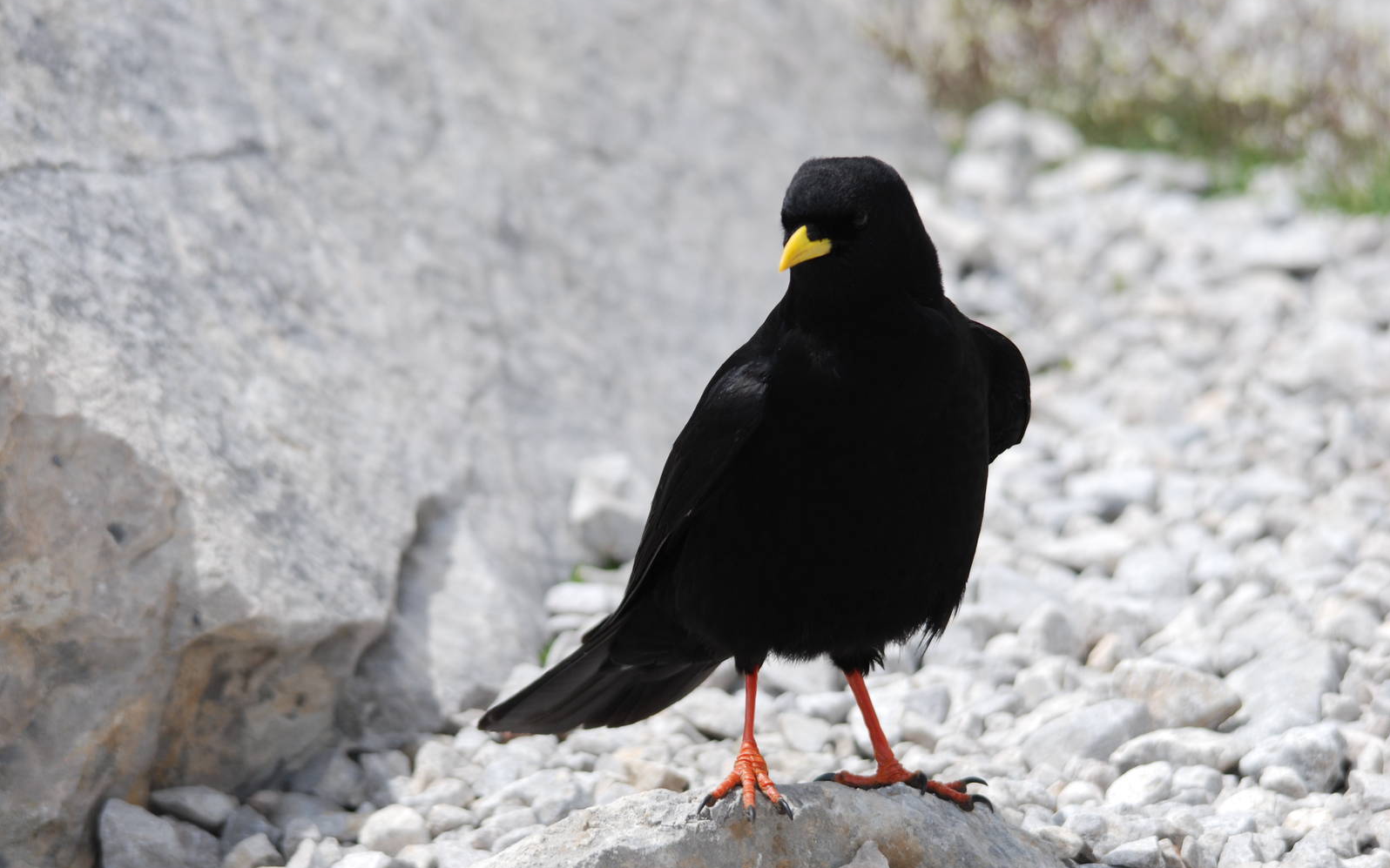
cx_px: 696
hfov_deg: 6.0
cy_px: 433
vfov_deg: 3.7
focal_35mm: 353
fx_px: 13370
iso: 200
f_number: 5.6
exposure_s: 1/800
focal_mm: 230
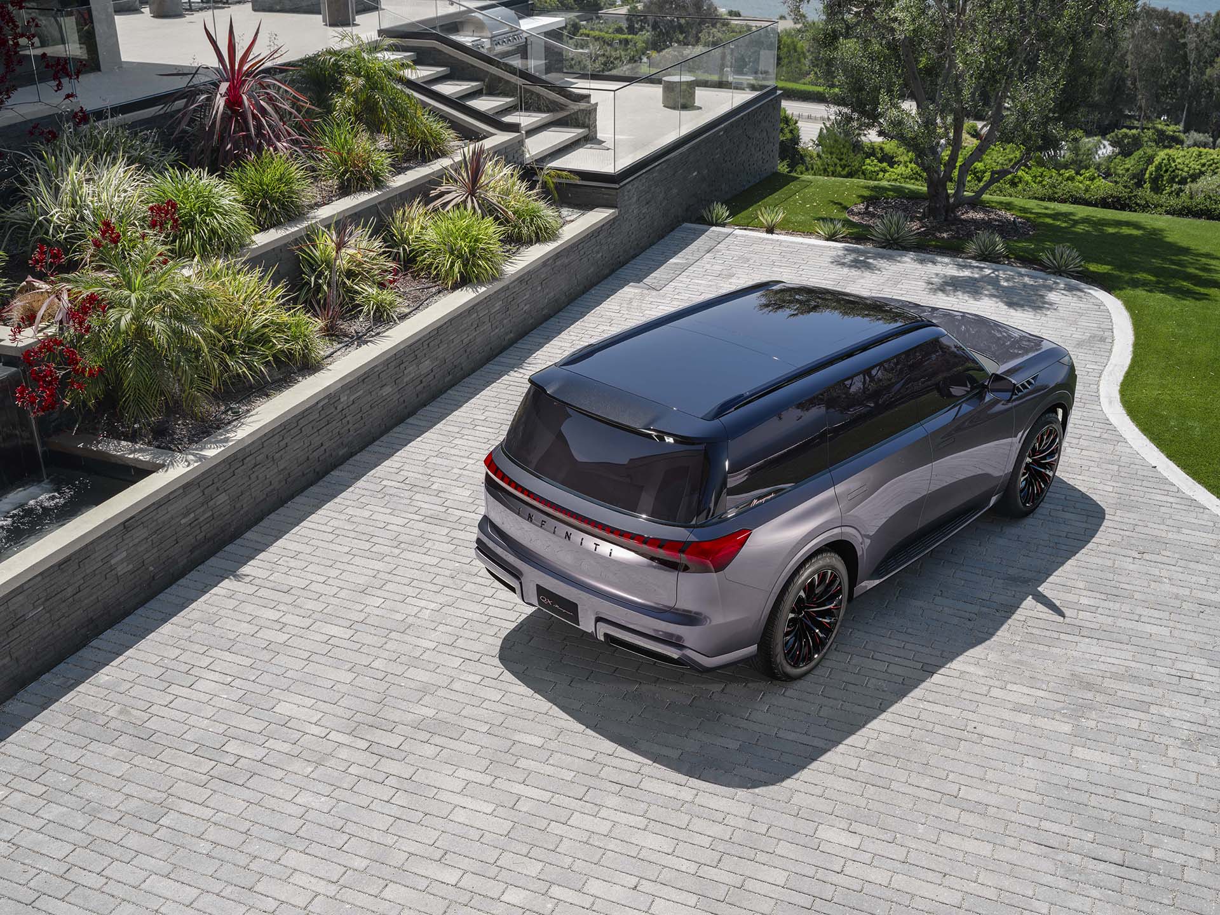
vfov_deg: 38.7
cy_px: 458
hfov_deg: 50.1
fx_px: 1304
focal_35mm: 37
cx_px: 610
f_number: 11
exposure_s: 1/15
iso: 100
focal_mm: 47.3
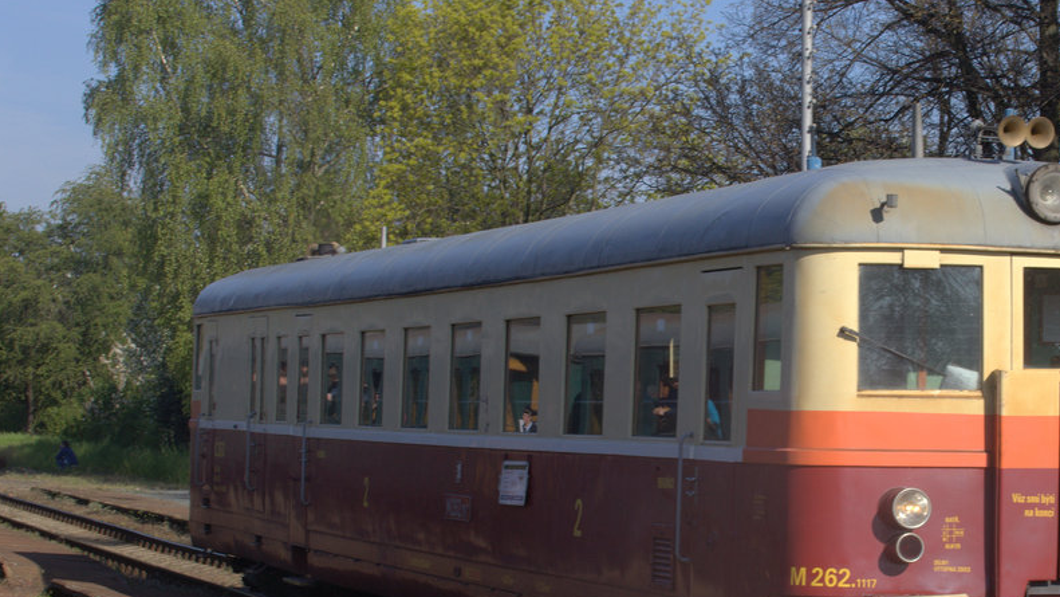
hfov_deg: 19.7
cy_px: 413
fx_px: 3036
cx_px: 801
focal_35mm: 108
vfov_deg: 11.2
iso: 400
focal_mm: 70
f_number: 25
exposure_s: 1/80
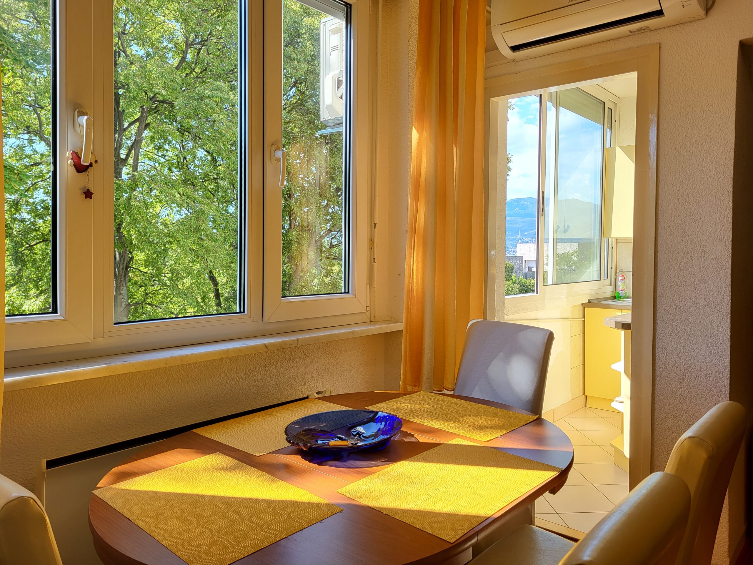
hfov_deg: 67.3
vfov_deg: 53.1
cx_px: 376
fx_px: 566
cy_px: 282
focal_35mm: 26
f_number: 1.8
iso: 40
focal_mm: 5.4
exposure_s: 1/143
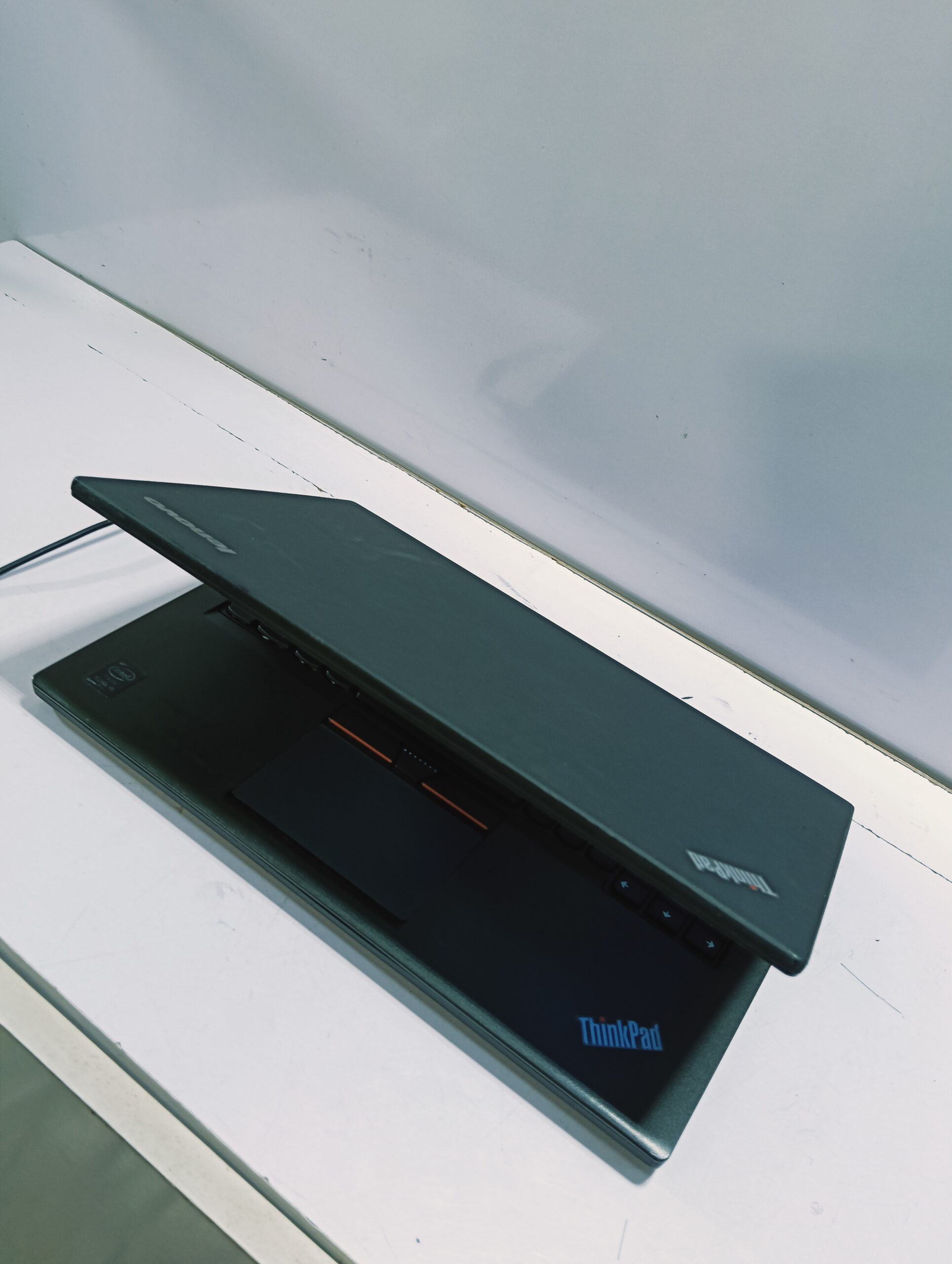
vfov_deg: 65.2
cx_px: 476
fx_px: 987
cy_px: 632
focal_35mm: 27
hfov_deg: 51.5
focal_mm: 3.98
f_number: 1.8
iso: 80
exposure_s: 1/33.3
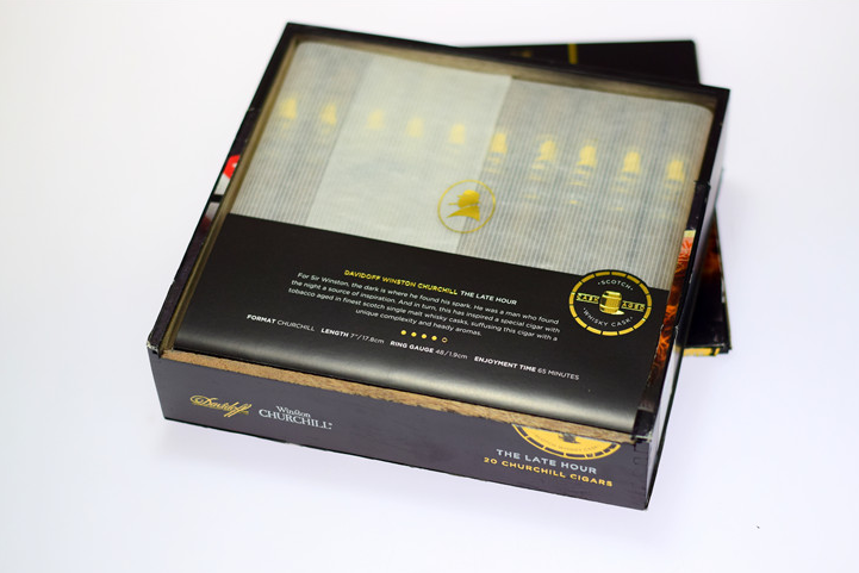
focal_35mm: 78
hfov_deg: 26.0
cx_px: 425
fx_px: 1861
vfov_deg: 17.5
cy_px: 295
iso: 400
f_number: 2.5
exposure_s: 1/400
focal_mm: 50
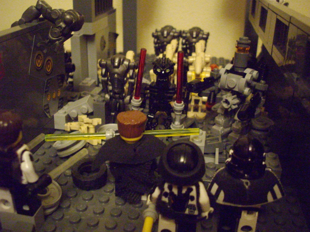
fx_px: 331
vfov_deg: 38.7
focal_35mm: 37
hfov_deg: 50.1
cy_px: 116
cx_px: 155
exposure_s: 1/15
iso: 1000
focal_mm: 6.2
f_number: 2.8
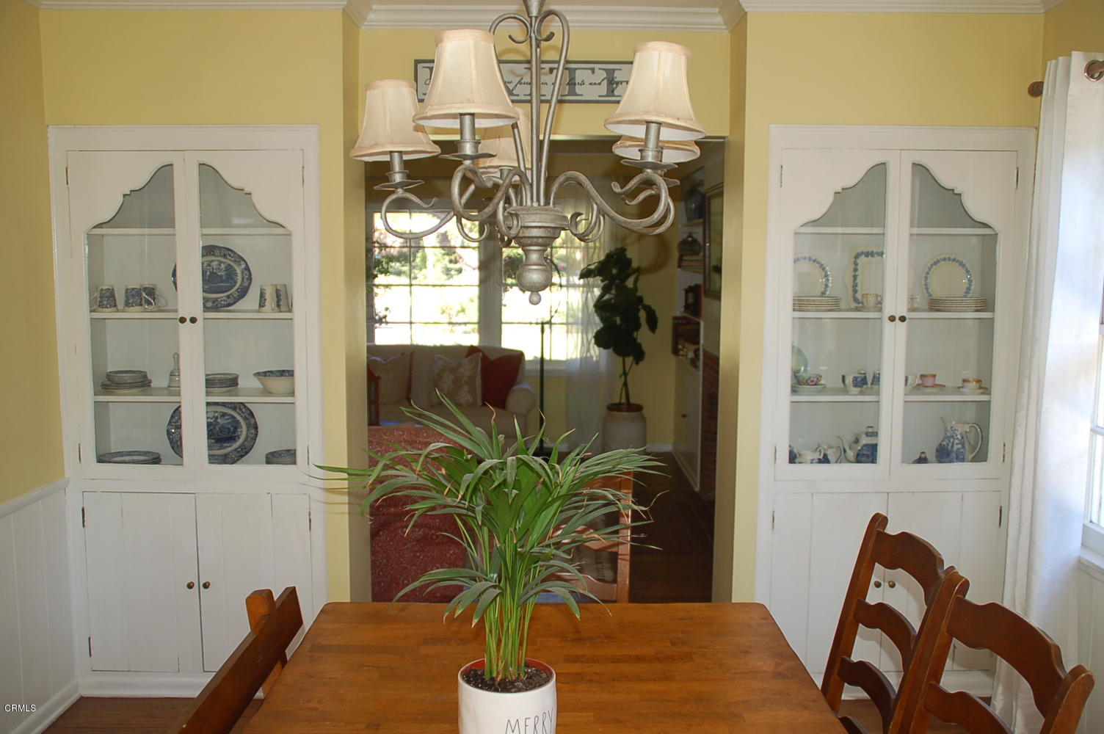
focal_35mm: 33
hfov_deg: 57.3
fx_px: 1011
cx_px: 552
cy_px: 367
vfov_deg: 39.9
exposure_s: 1/250
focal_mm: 22
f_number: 3.8
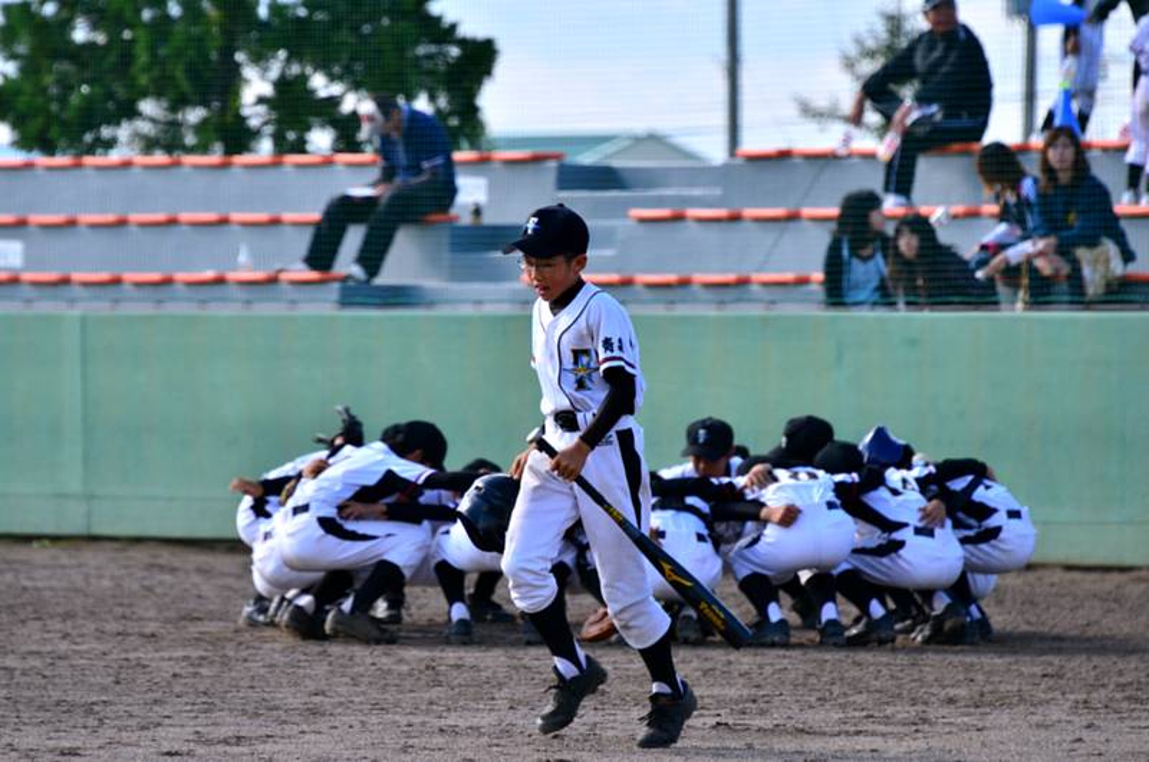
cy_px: 381
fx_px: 10989
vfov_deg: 4.0
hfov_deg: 6.0
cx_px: 574
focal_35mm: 345
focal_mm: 230
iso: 400
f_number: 6.3
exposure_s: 1/800
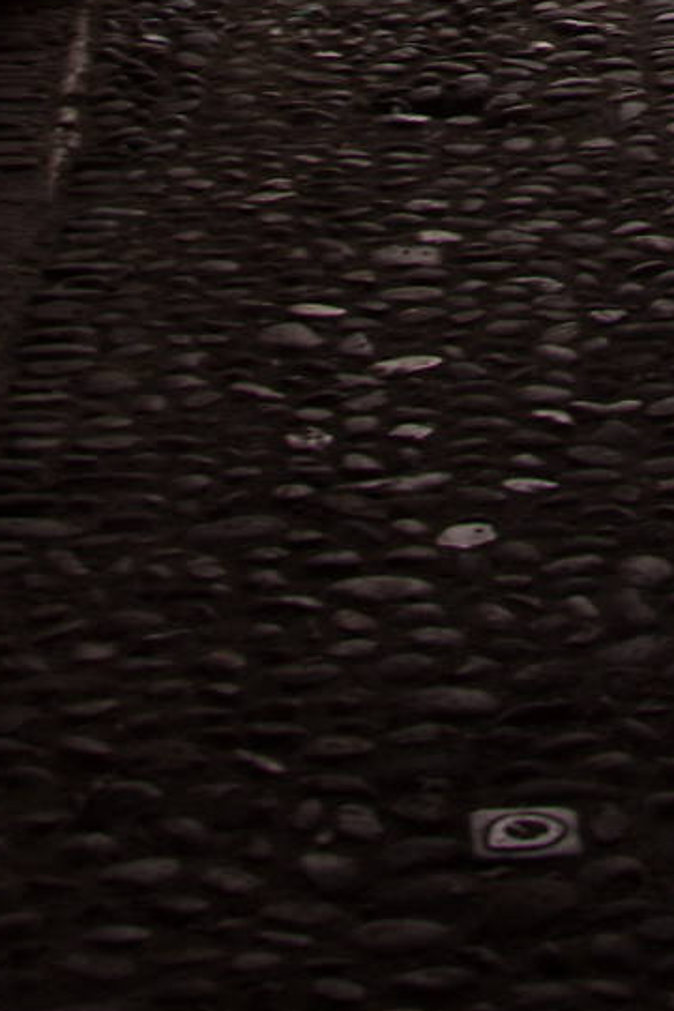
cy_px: -878
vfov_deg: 14.7
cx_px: 786
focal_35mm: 120
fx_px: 3370
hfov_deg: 11.2
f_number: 5.6
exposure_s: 1/15
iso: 100
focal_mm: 18
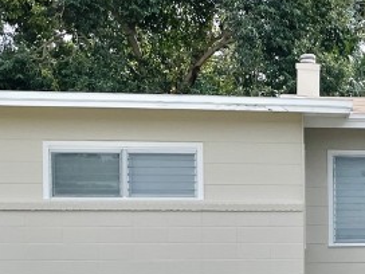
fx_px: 1033
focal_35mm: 98
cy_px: 248
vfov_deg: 14.9
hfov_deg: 18.3
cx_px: 503
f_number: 1.6
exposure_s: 1/4831
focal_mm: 4.2
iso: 32
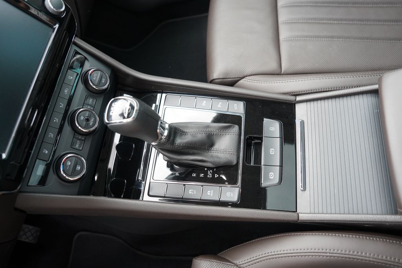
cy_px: 134
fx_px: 268
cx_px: 201
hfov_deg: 73.7
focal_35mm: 24
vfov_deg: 53.1
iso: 1600
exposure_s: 1/160
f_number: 4
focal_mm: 24
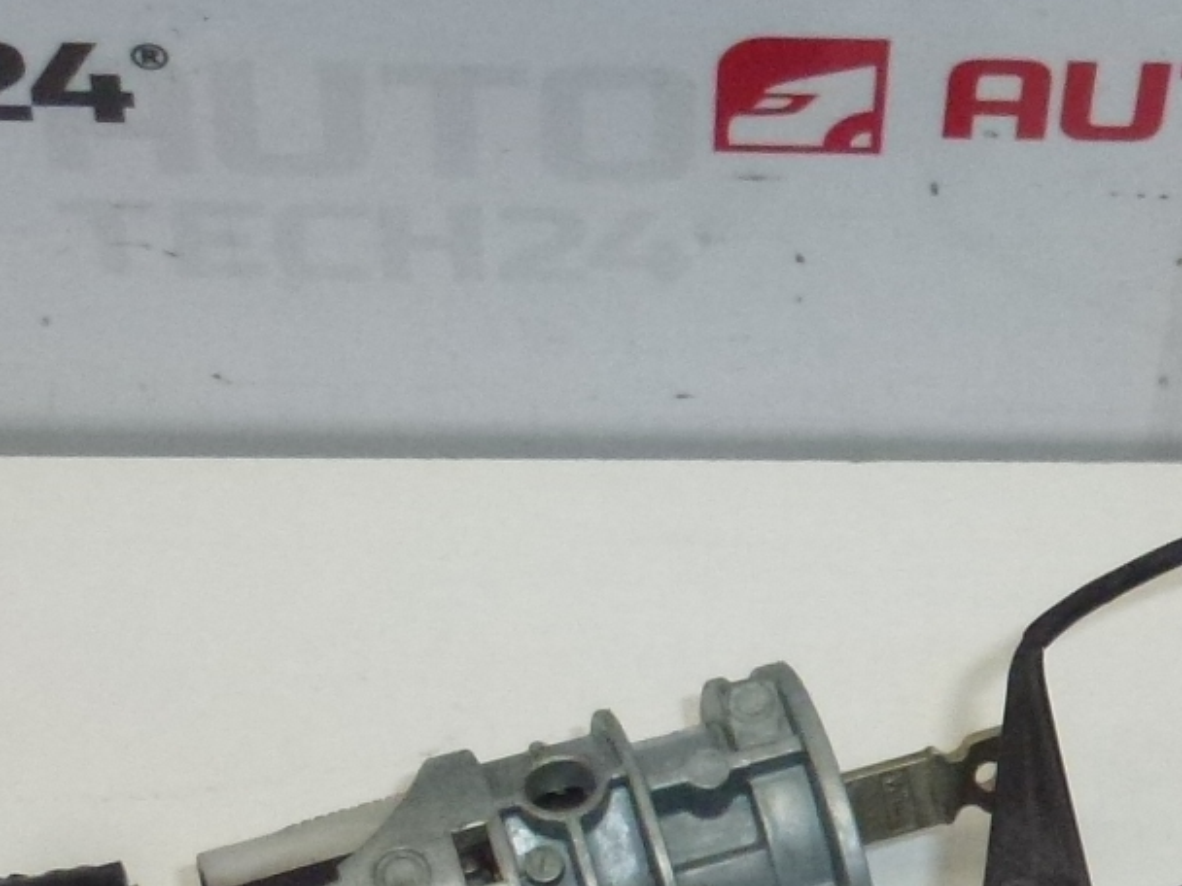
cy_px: 1244
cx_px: 704
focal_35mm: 128
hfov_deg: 15.4
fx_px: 4371
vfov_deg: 11.2
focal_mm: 6.8
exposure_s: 1/320
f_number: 3.8
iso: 400
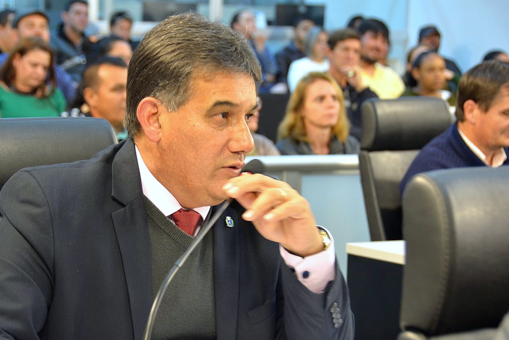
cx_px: 209
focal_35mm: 113
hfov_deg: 18.1
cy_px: 201
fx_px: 1599
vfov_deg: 12.1
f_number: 4.8
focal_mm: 62
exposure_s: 1/40
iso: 800
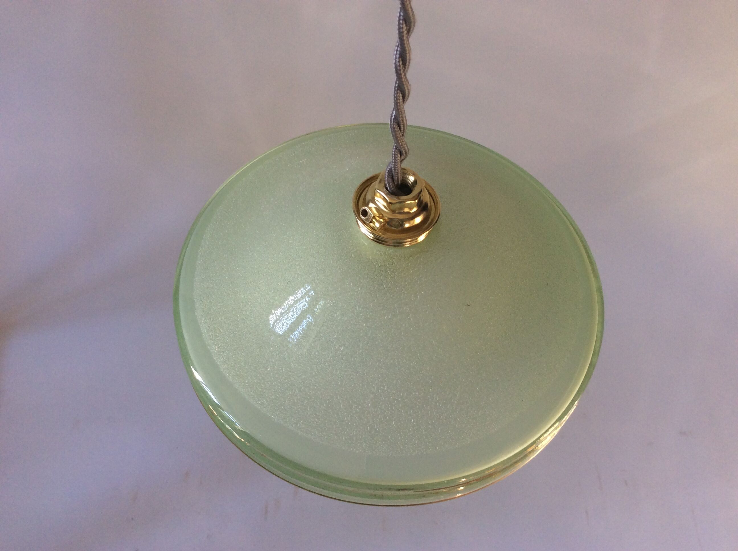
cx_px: 369
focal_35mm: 32
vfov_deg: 44.1
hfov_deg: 56.9
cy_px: 276
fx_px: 681
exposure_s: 1/50
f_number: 2.4
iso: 50
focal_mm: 3.3
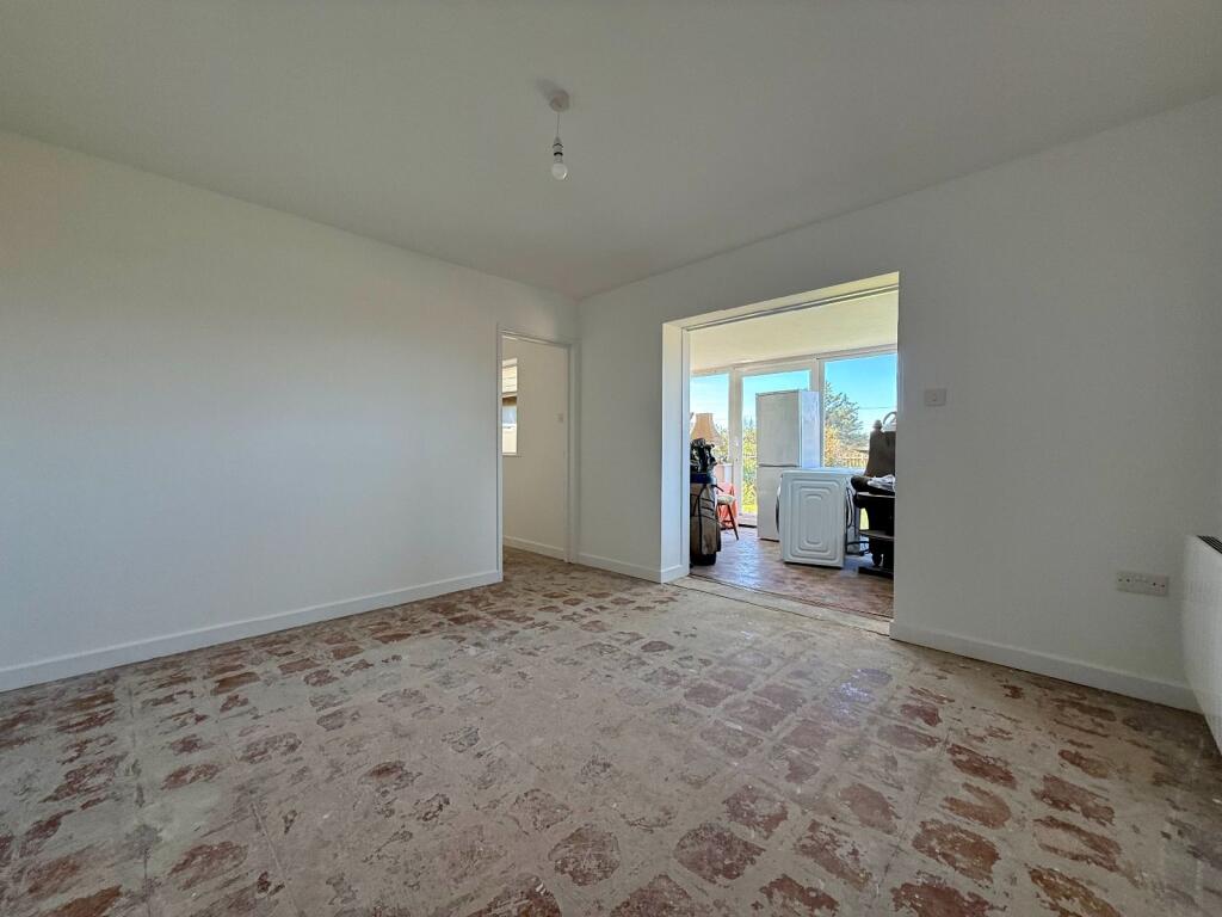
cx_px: 611
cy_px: 458
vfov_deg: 85.7
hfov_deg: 102.1
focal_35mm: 14
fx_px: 494
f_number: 2.2
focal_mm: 2.22
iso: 80
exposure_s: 1/99
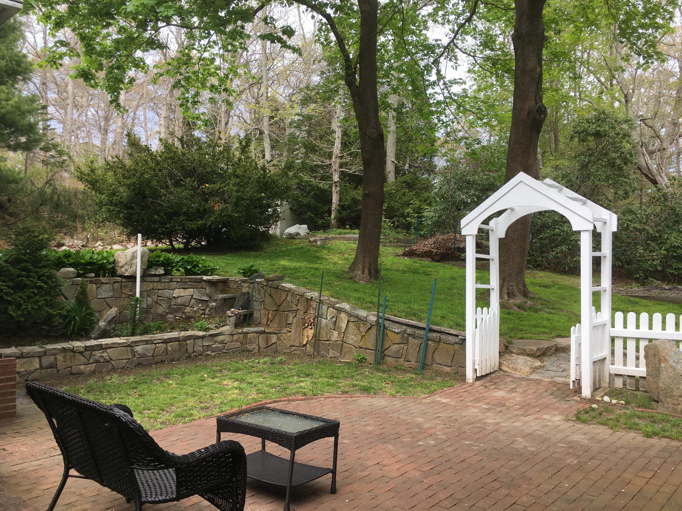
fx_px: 571
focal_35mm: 29
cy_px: 256
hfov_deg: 61.7
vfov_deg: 48.2
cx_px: 341
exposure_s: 1/439
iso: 25
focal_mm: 4.15
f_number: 2.2
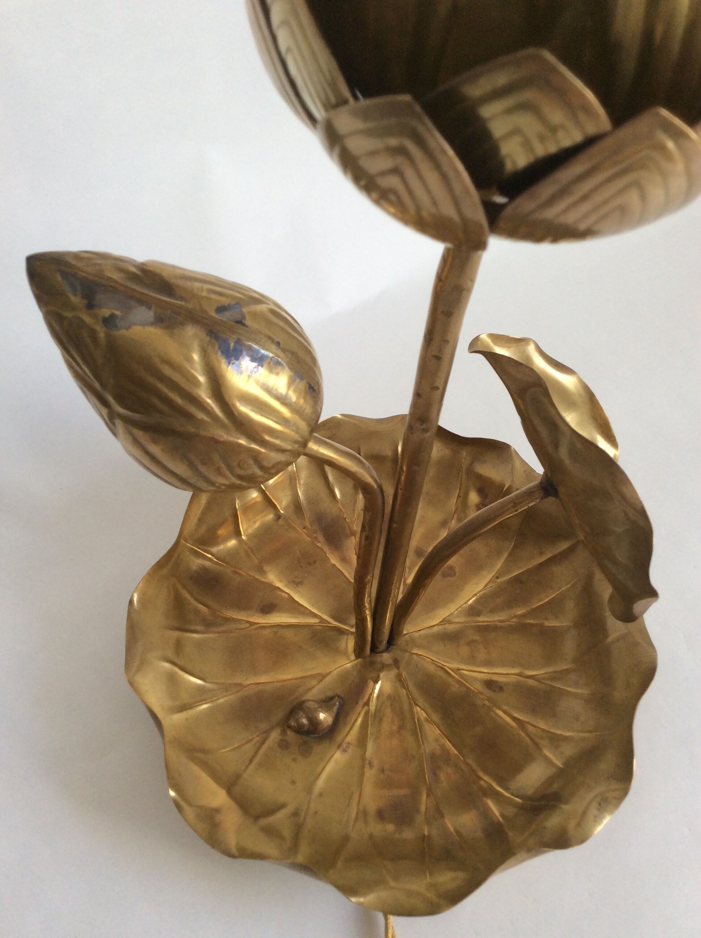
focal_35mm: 32
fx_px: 866
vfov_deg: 56.9
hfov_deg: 44.1
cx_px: 350
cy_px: 469
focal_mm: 3.3
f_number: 2.4
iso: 50
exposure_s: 1/50
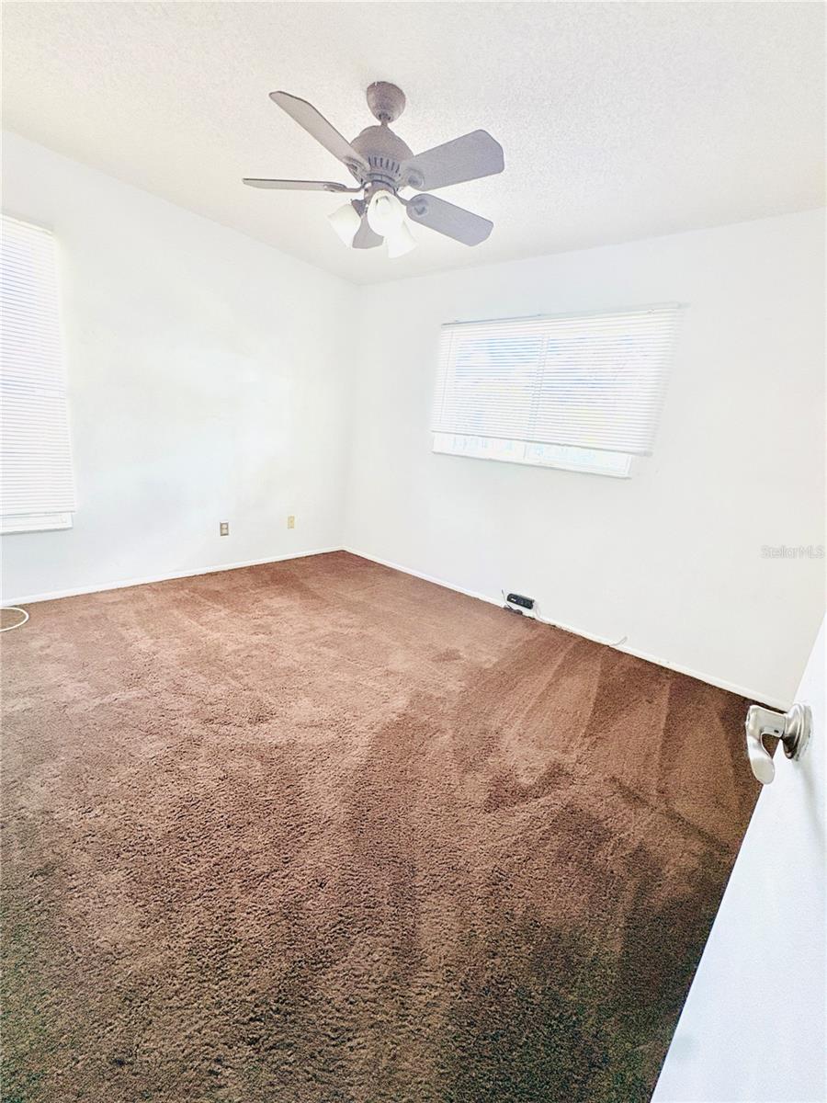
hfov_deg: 85.7
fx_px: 446
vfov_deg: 102.1
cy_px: 552
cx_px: 414
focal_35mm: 14
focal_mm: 2.22
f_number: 2.2
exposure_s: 1/87
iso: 250
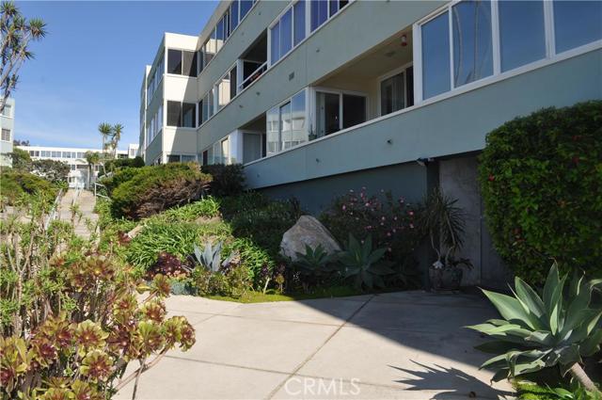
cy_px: 200
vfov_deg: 47.8
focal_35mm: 27
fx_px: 451
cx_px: 301
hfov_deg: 67.4
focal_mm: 18
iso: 200
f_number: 11
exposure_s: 1/200
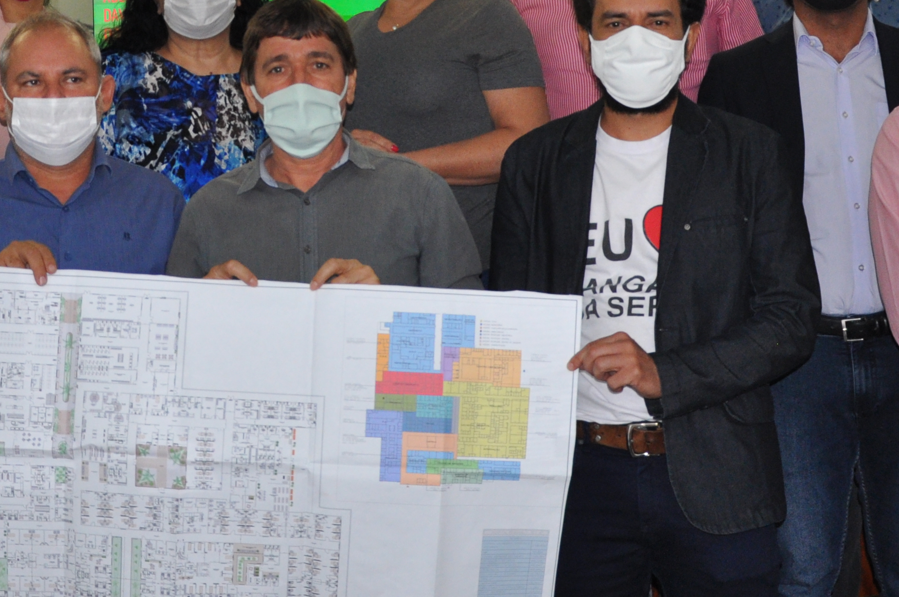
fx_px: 1774
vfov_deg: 18.9
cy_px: 112
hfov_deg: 28.2
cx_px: 286
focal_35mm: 71
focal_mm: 21
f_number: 3.8
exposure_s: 1/125
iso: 640
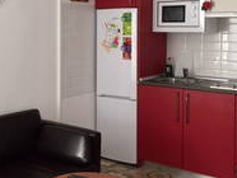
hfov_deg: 34.2
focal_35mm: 56
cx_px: 93
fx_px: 384
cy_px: 46
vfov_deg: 25.9
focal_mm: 4.15
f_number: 2.2
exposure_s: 1/30
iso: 100
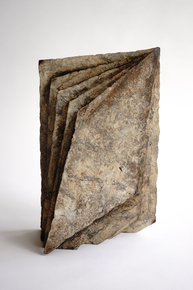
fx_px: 499
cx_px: 96
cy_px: 145
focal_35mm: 62
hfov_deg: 21.9
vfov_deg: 32.4
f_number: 5.6
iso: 400
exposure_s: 1/250
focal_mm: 62
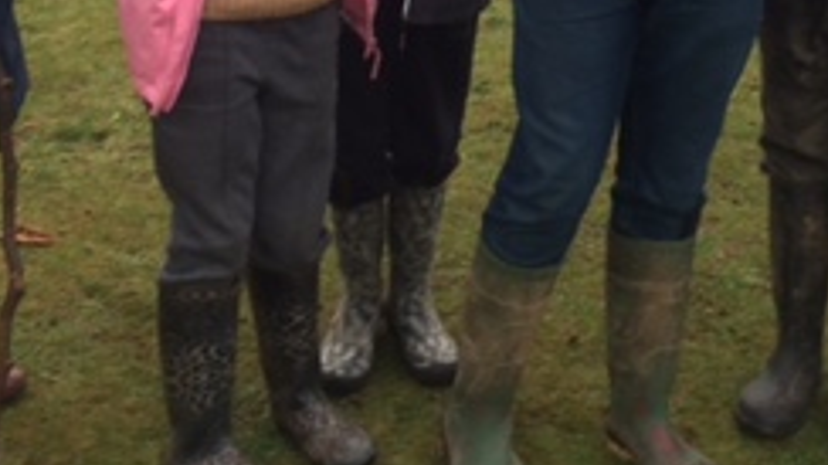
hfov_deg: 25.5
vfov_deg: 13.8
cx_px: 529
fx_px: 1821
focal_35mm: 83
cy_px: -200
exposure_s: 1/100
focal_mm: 4.15
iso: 40
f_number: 2.2
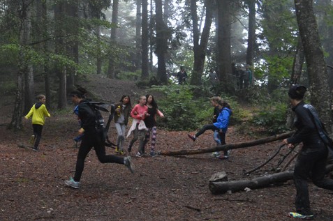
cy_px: 120
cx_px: 22
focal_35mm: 58
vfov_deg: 23.3
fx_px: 536
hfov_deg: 32.5
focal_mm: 18
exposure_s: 1/160
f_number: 3.5
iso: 3200
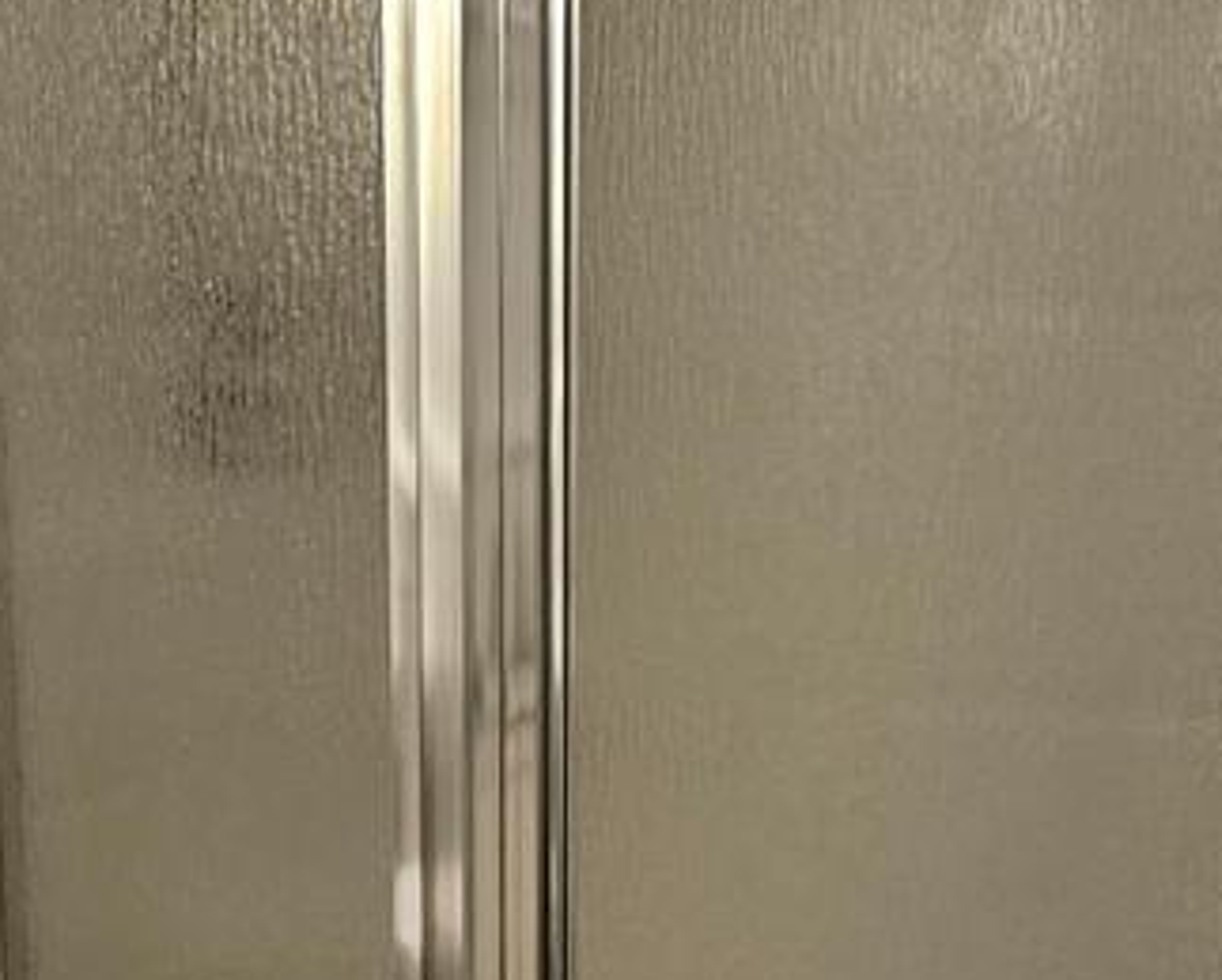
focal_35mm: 100
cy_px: 1109
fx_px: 3620
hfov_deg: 19.2
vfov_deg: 15.0
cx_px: 583
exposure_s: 1/120
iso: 160
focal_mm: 5.4
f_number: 1.8
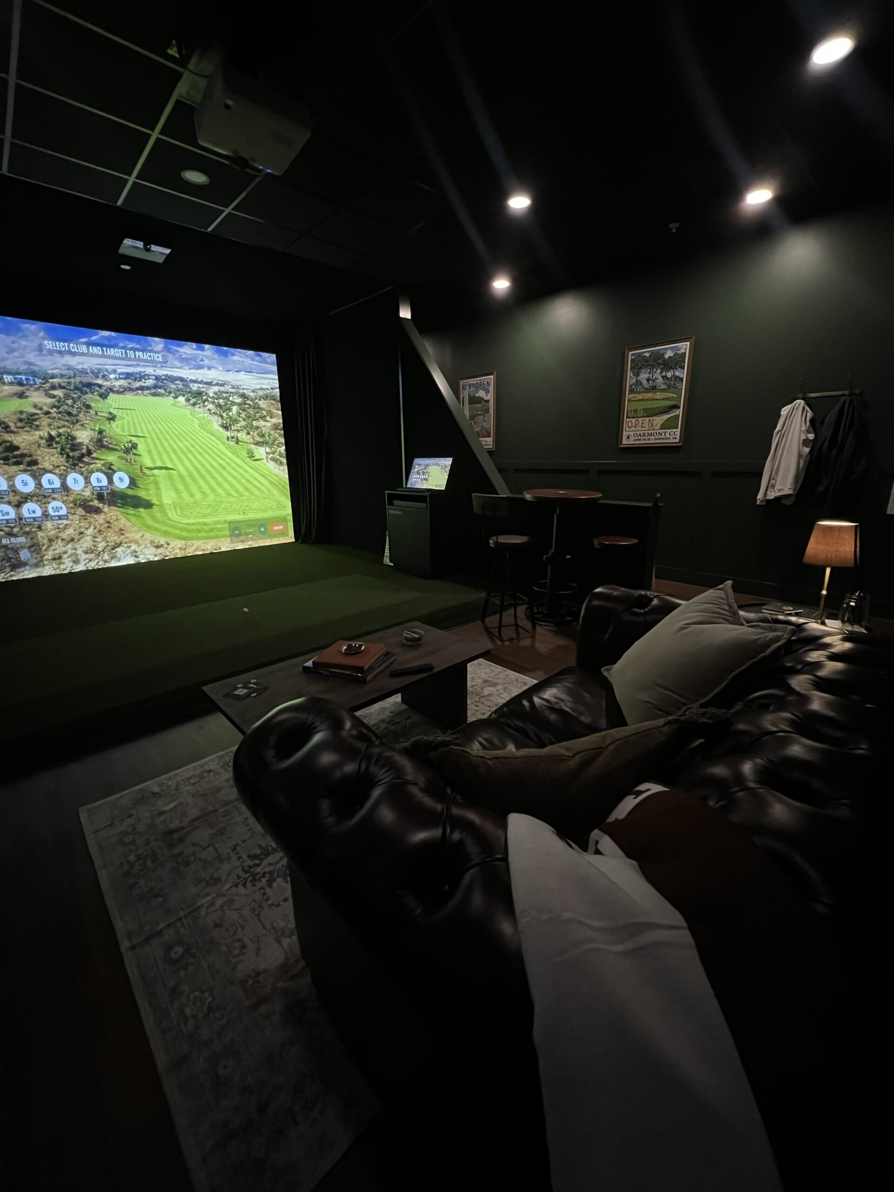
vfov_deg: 106.2
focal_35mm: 13
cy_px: 596
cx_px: 447
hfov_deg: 89.9
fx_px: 448
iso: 1000
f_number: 1.8
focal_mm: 1.57
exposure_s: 1/40
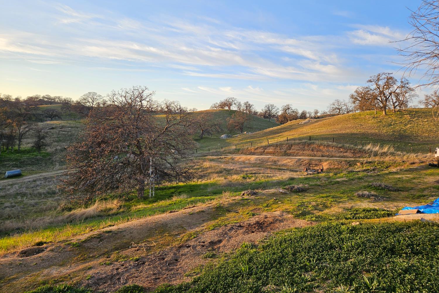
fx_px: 293
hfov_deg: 73.7
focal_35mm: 24
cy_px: 128
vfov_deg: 53.0
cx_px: 220
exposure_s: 1/419
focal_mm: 5.4
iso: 25
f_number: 1.8
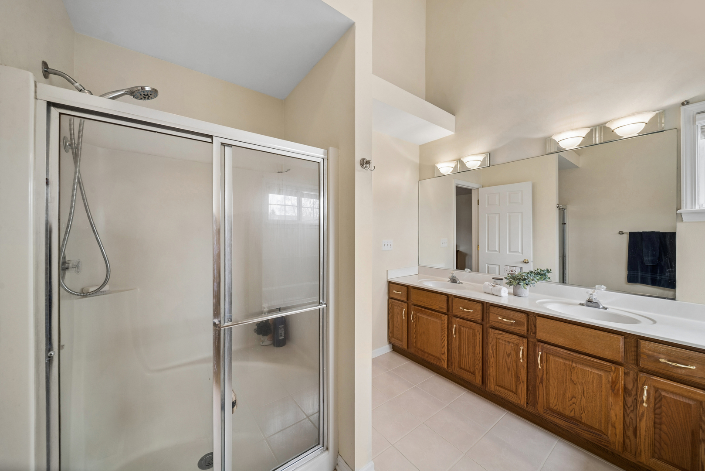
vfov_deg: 77.4
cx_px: 352
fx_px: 294
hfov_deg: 100.4
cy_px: 236
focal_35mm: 15
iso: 400
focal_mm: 15
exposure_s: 1/10
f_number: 8
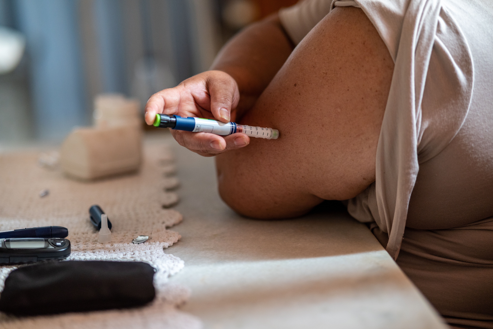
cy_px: 164
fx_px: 1164
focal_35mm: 85
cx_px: 246
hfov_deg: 23.9
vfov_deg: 16.1
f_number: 1.8
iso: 800
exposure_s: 1/80
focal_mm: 85
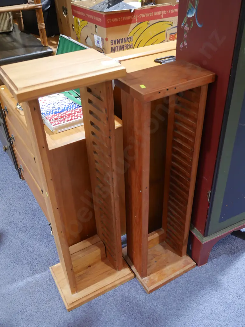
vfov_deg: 56.8
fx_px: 302
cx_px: 122
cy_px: 164
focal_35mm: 32
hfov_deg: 44.2
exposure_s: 1/60
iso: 1250
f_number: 3.6
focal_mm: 16
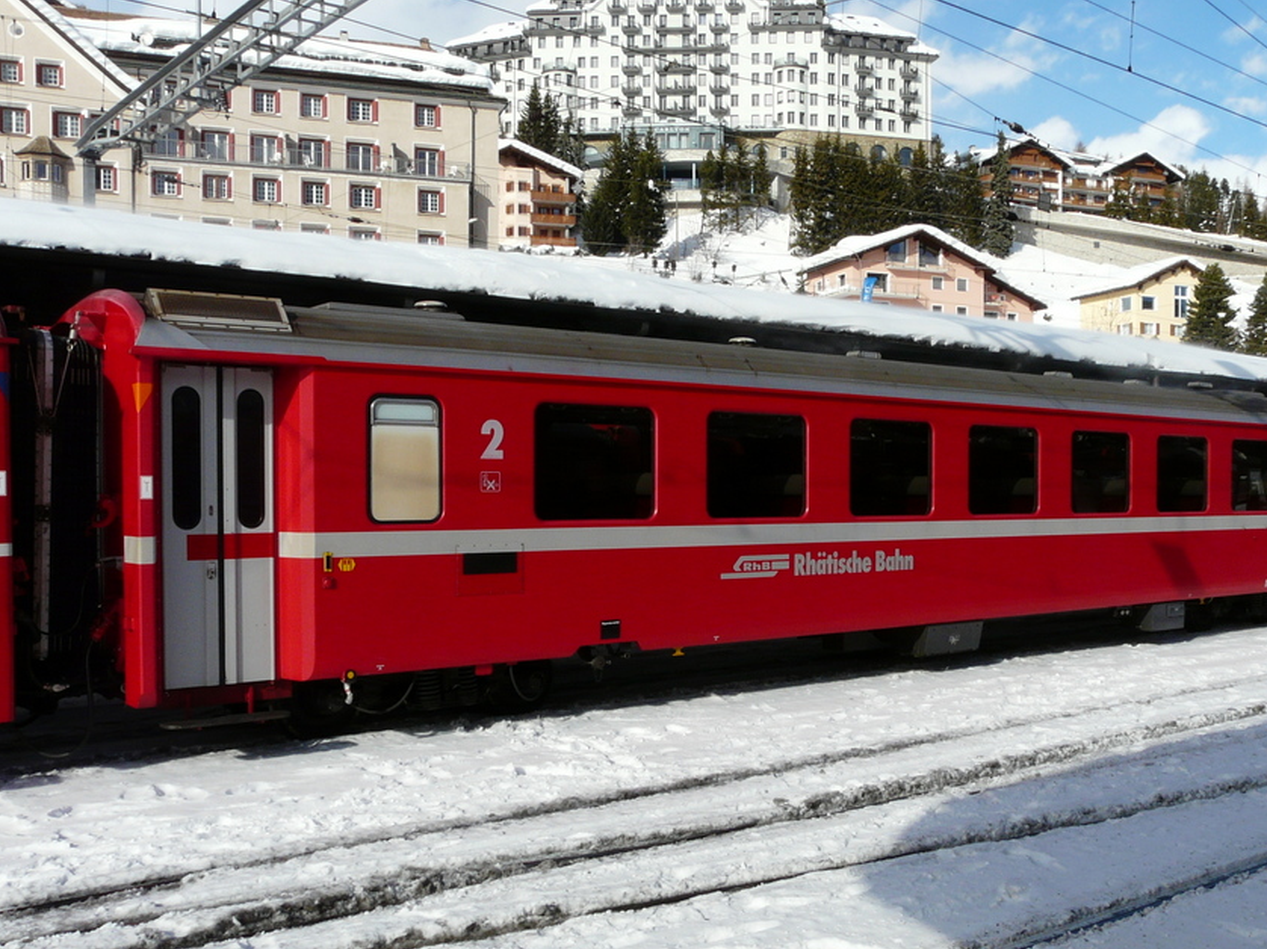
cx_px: 742
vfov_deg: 38.6
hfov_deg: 49.9
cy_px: 524
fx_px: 1354
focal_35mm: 37
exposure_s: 1/400
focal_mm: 5.1
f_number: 6.3
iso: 100
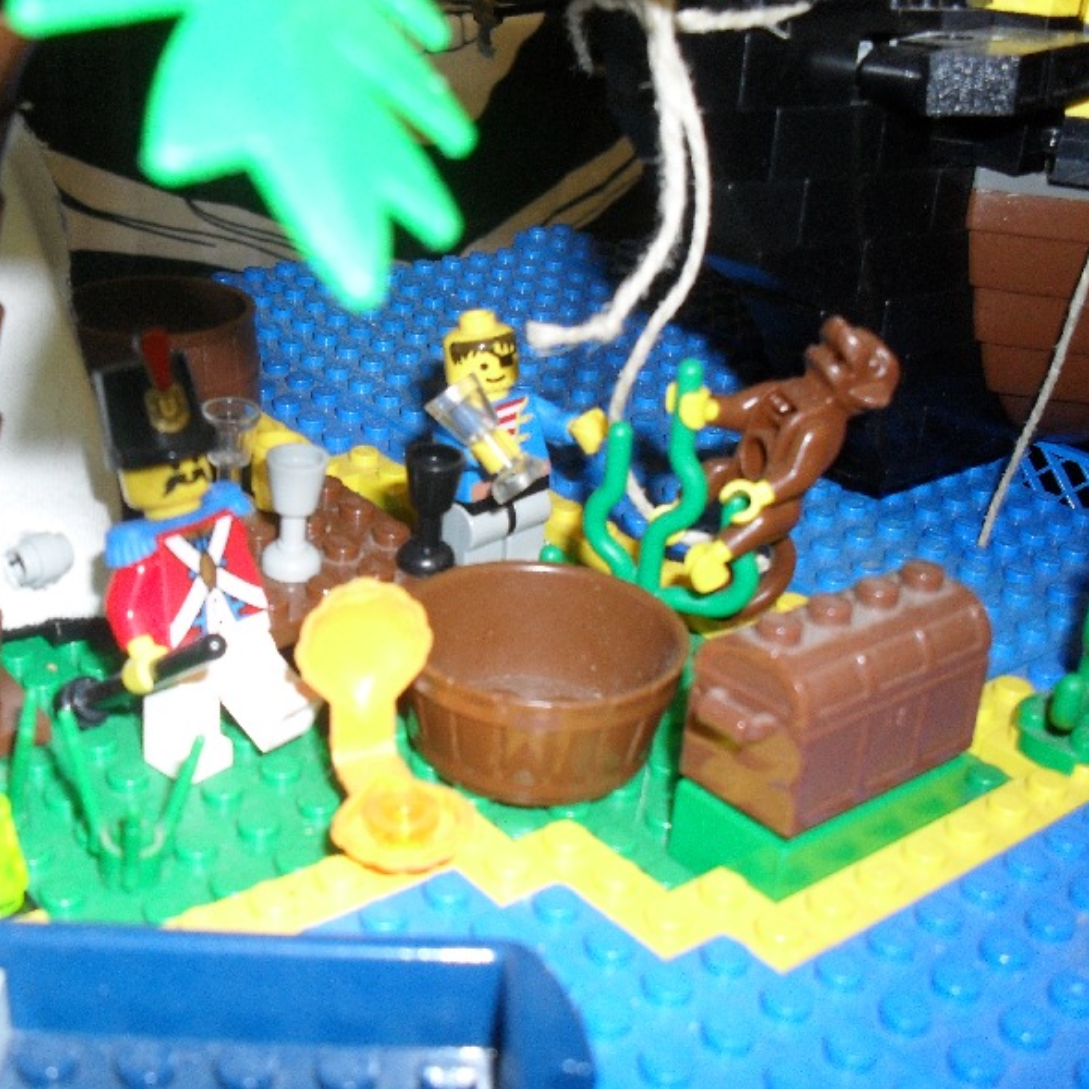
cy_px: 536
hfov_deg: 39.7
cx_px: 390
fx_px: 1495
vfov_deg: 40.0
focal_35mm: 42
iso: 200
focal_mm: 6.3
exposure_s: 1/45
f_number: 3.2
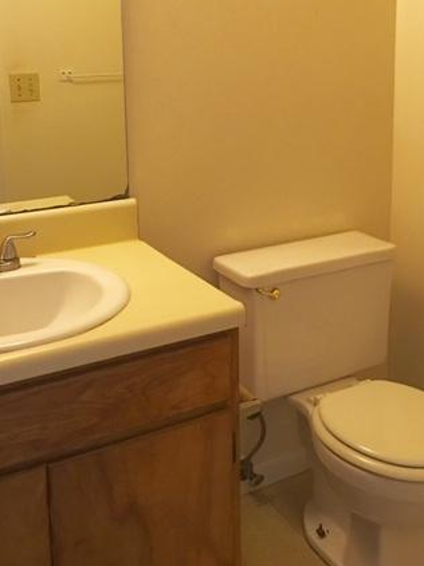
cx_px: 236
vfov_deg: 42.0
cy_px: 161
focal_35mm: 44
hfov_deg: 32.8
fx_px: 719
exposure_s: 1/15
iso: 80
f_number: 2.2
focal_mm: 4.15
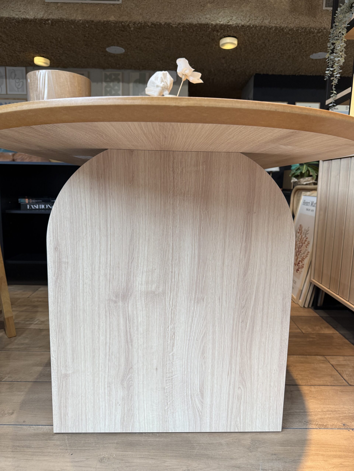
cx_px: 177
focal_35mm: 24
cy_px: 236
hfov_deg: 56.8
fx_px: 327
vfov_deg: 71.6
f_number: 1.78
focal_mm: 6.76
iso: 160
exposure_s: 1/100
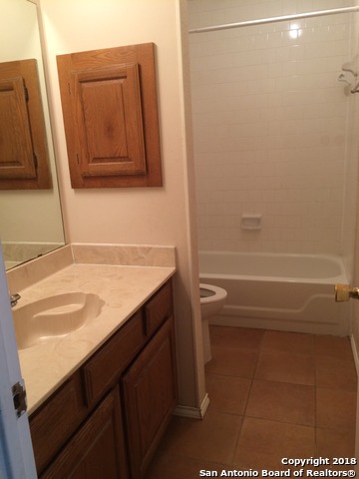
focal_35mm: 29
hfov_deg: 48.2
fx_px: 401
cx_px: 180
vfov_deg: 61.7
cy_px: 240
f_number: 2.2
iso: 100
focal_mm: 4.15
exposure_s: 1/30
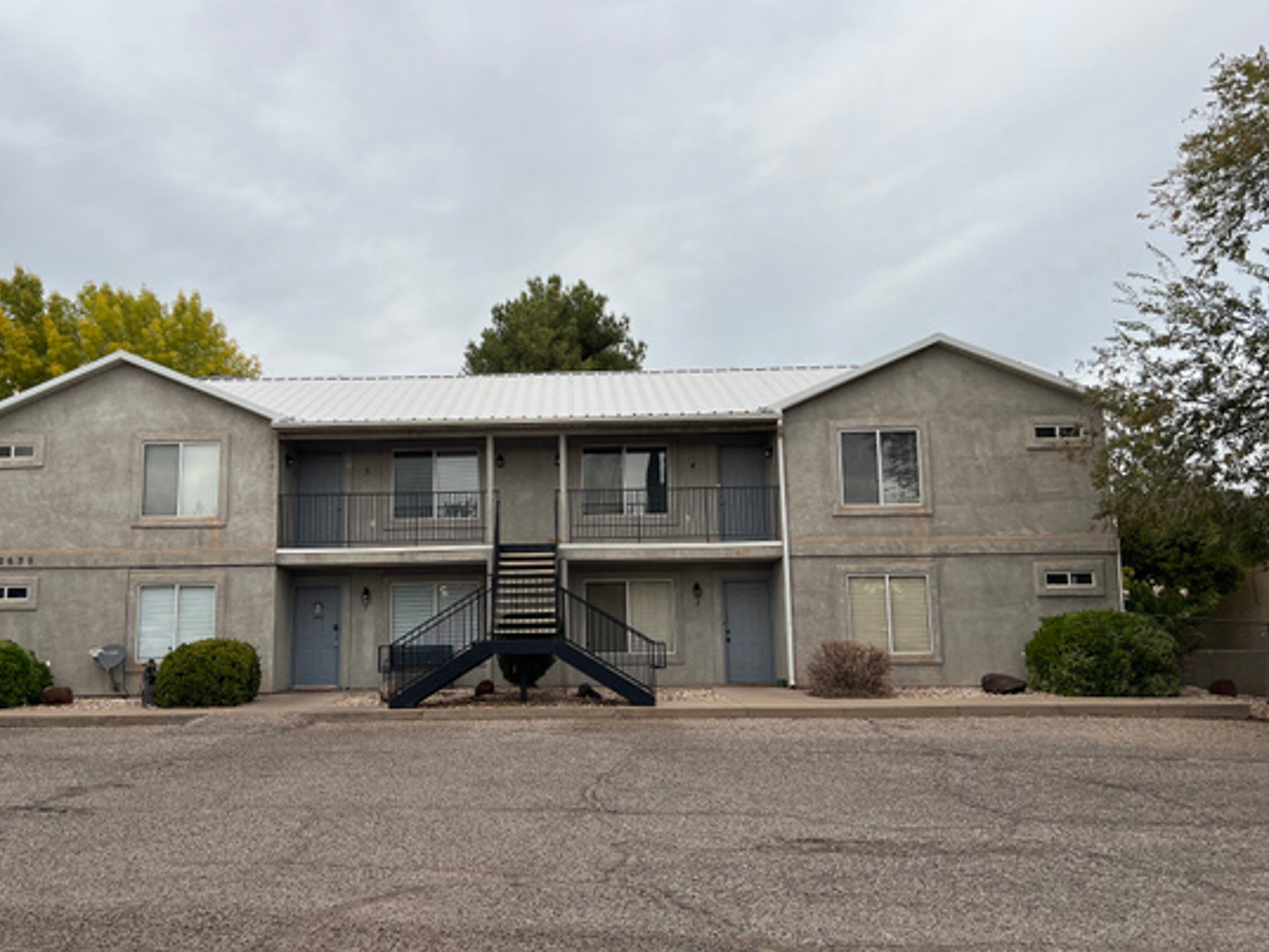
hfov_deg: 58.0
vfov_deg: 45.5
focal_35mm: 31
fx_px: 1137
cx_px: 527
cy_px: 468
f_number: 1.5
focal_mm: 5.7
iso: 50
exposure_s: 1/1808
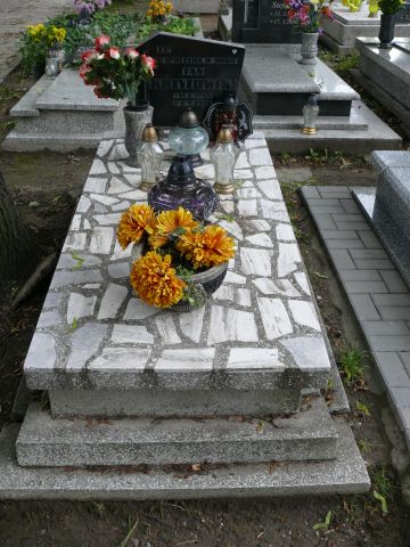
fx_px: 553
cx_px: 205
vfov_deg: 52.6
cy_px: 274
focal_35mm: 35
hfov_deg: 40.7
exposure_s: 1/125
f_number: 2.8
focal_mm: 7.4
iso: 100
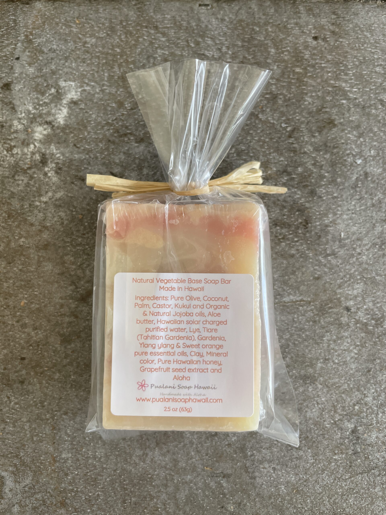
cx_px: 193
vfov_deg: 67.3
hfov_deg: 53.1
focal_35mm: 26
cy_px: 258
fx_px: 387
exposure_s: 1/121
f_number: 1.6
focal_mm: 4.2
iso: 125
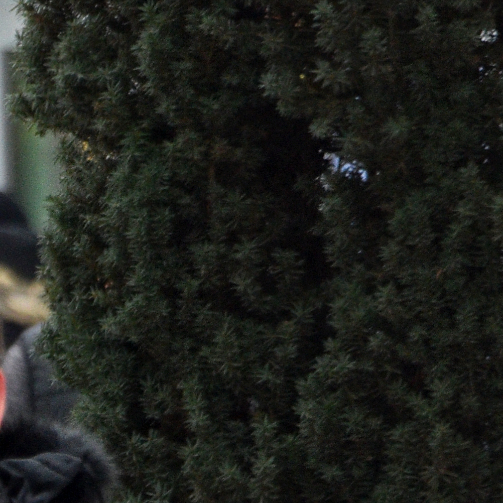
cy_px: 1213
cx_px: -397
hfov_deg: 1.3
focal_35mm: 1326
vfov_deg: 1.3
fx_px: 21791
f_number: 6.3
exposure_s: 1/250
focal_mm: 175
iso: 640
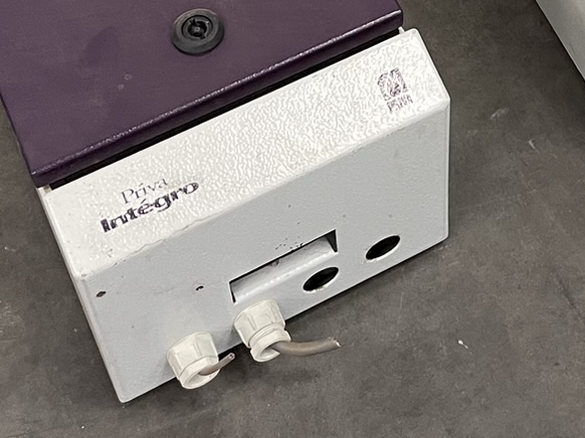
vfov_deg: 15.3
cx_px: 531
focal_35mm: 88
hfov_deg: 21.7
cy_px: -246
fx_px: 1487
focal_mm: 5.1
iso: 125
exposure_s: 1/60
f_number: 1.6
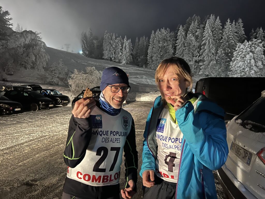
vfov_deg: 53.1
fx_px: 199
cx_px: 132
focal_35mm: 26
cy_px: 100
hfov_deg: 67.3
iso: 1000
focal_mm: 5.7
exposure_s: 1/15
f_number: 1.5
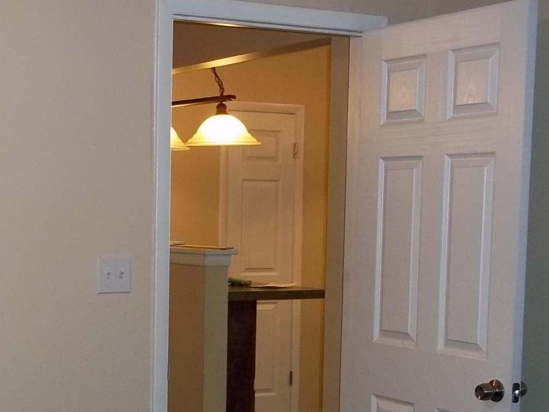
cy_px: 341
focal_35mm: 76
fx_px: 1206
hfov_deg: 25.3
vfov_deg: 19.2
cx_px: 125
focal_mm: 6.5
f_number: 3.1
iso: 160
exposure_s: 1/30
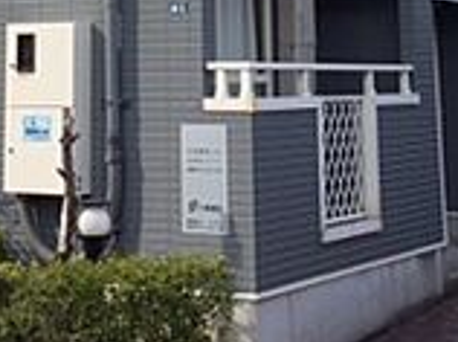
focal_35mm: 114
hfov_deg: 17.2
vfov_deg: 12.1
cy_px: -229
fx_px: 1506
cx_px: 110
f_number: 2.2
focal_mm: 4.12
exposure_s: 1/789
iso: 32
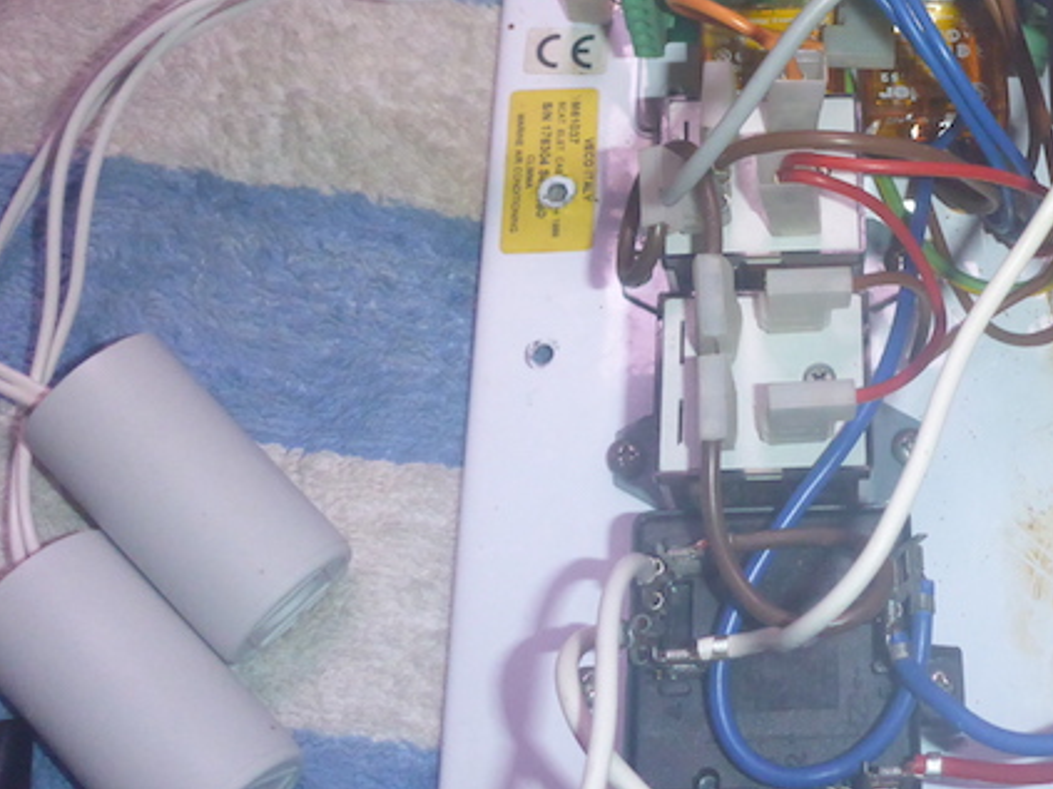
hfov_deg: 34.3
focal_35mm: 53
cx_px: 931
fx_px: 1612
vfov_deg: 26.5
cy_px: 72
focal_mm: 4.9
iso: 640
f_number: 3.3
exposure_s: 1/60
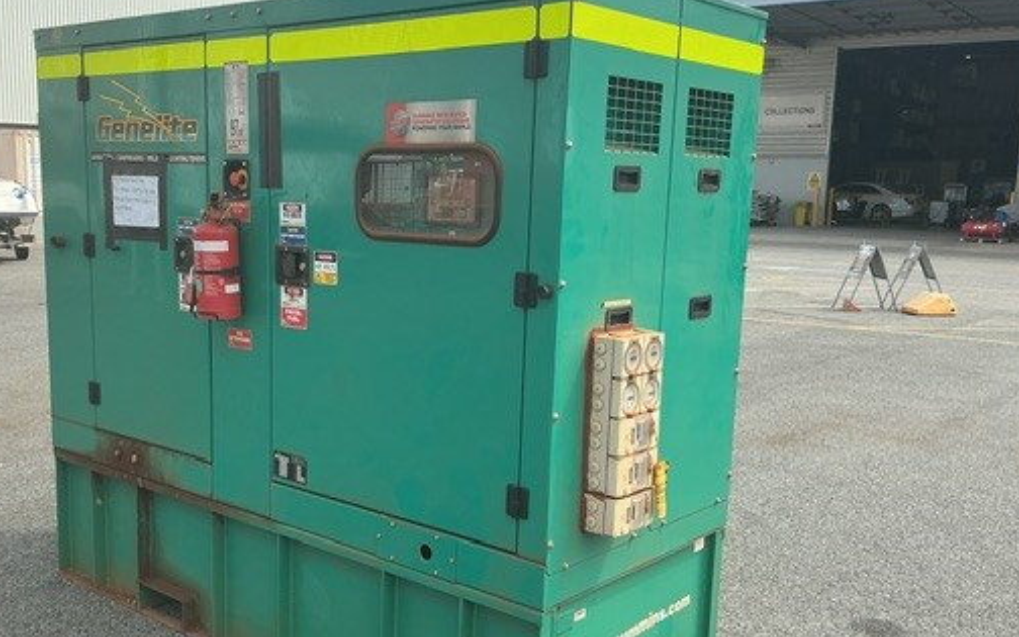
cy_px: 378
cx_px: 425
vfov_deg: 32.7
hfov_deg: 50.2
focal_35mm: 39
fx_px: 1083
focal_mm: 3
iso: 25
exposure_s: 1/997
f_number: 1.8
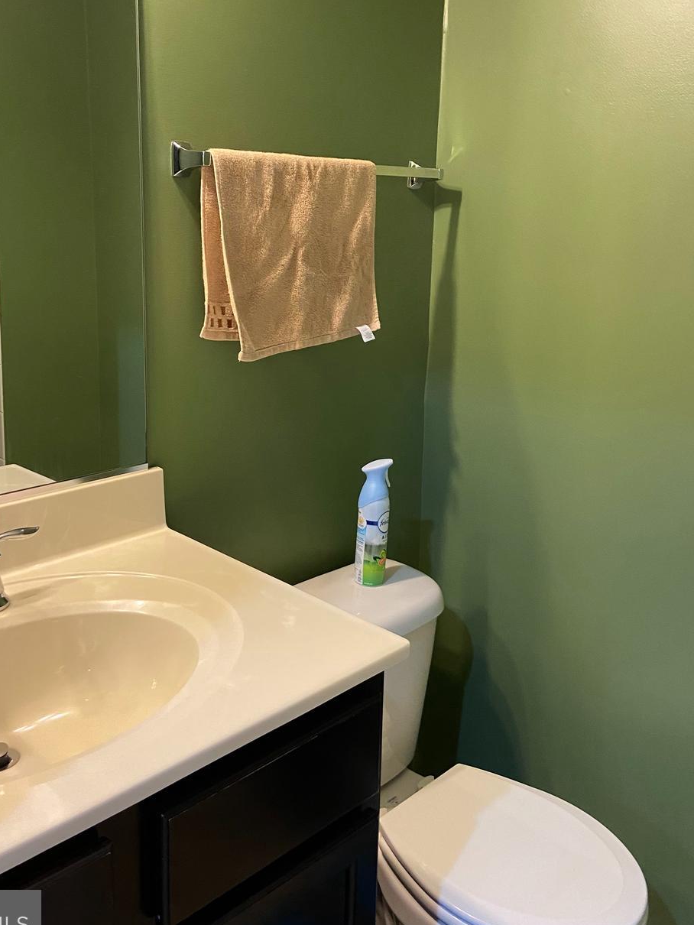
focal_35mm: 33
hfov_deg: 42.8
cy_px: 365
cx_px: 290
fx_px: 882
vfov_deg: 54.9
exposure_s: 1/60
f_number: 1.8
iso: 250
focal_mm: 4.25
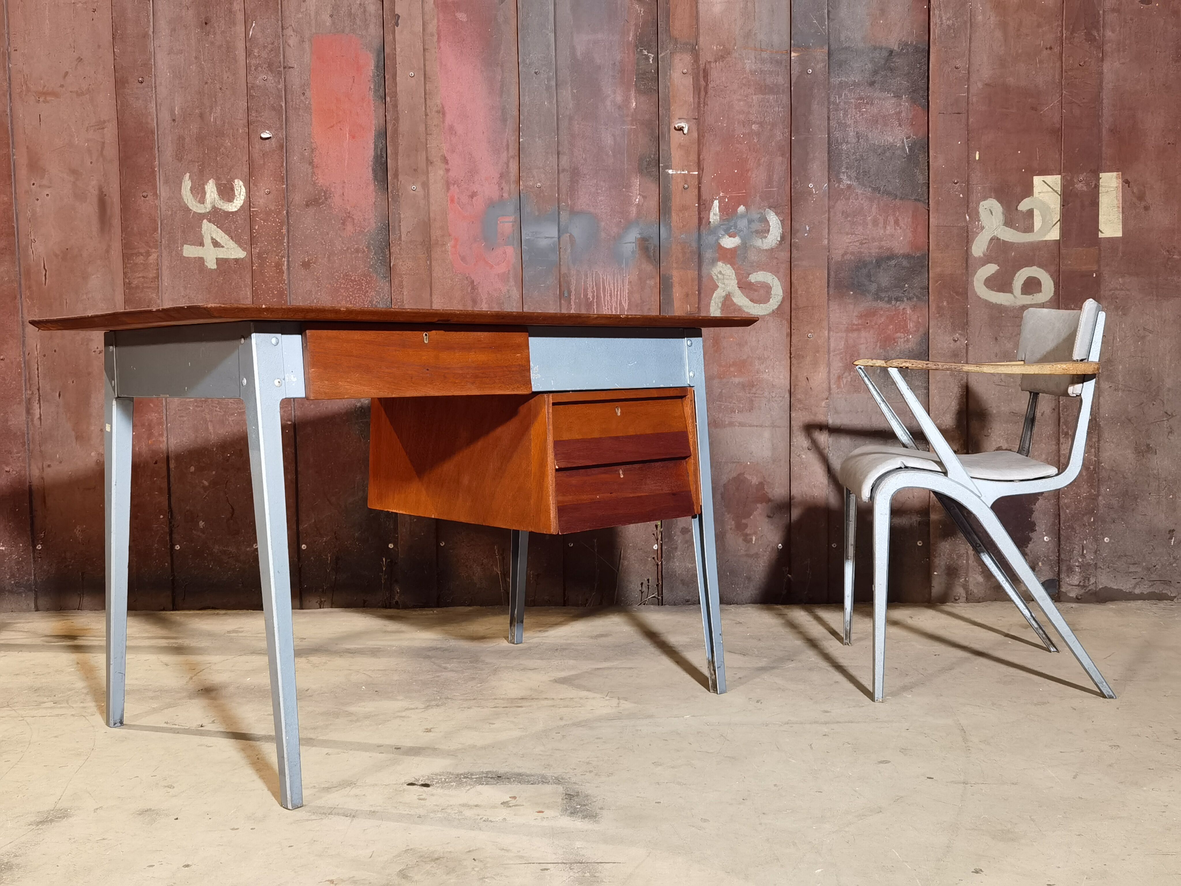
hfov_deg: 49.0
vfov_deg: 37.7
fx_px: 1296
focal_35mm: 38
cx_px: 590
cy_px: 443
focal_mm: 6.71
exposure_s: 1/33.3
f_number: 1.9
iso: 500
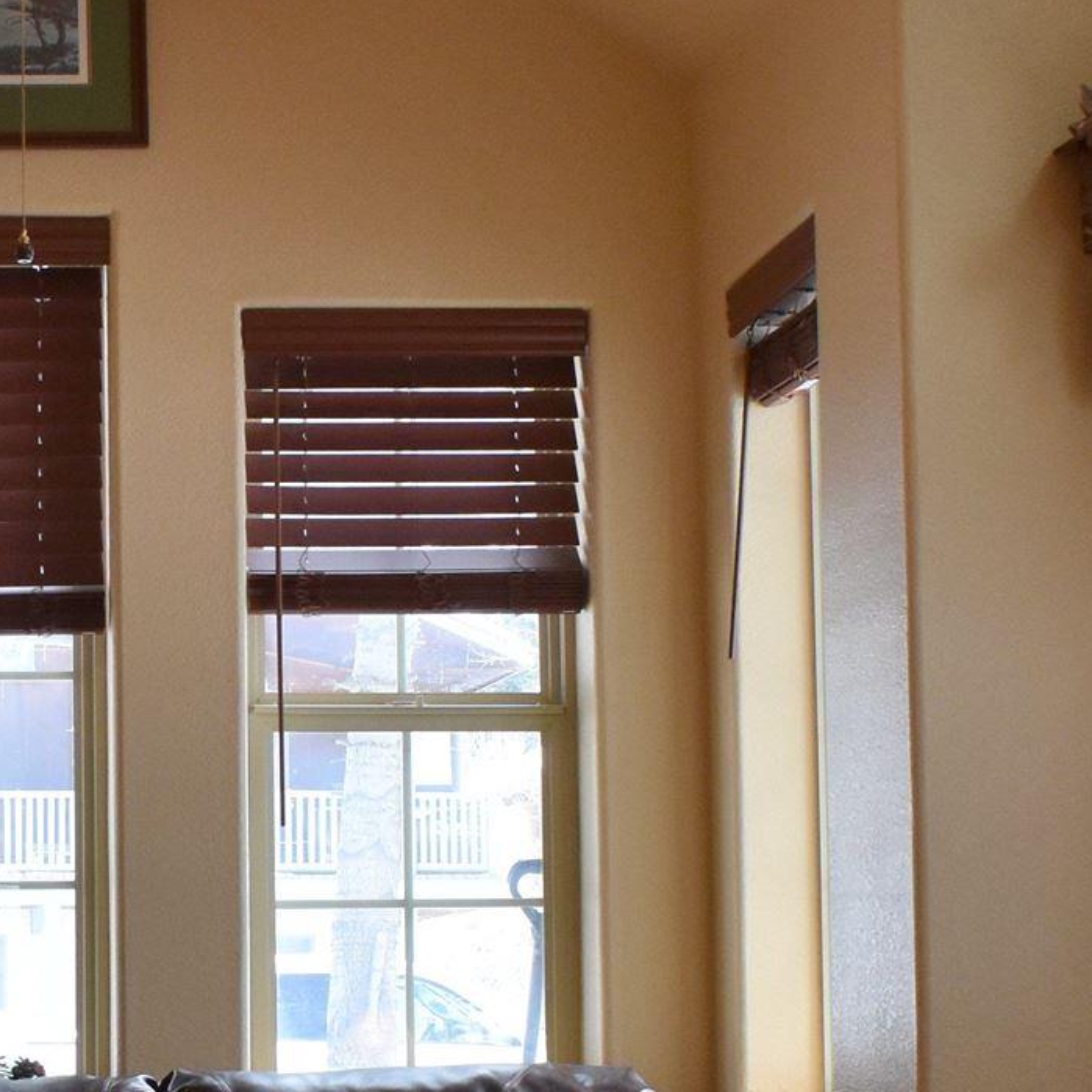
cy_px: 767
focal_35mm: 112
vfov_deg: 15.5
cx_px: -5
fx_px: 3997
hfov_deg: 15.3
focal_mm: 20
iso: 800
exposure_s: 1/160
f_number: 6.3
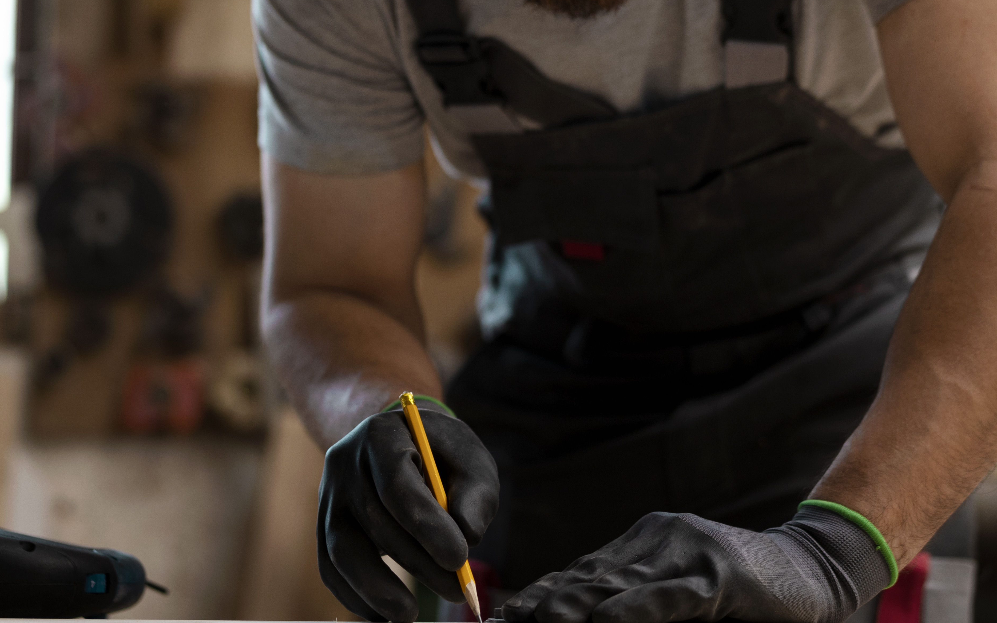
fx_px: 2446
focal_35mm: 90
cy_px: 172
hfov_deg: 23.0
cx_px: 513
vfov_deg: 14.5
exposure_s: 1/100
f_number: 2.2
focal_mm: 55
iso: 250
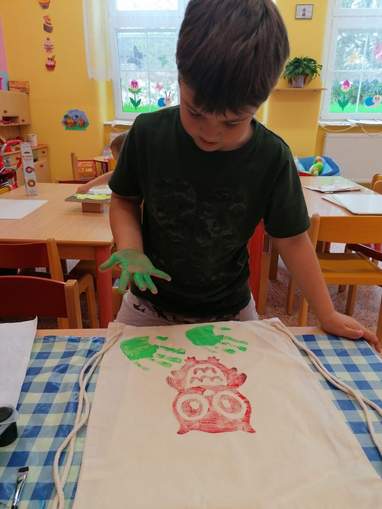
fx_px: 397
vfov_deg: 65.3
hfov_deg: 51.4
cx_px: 191
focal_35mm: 27
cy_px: 254
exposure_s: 1/100
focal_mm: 4.75
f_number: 1.8
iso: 100
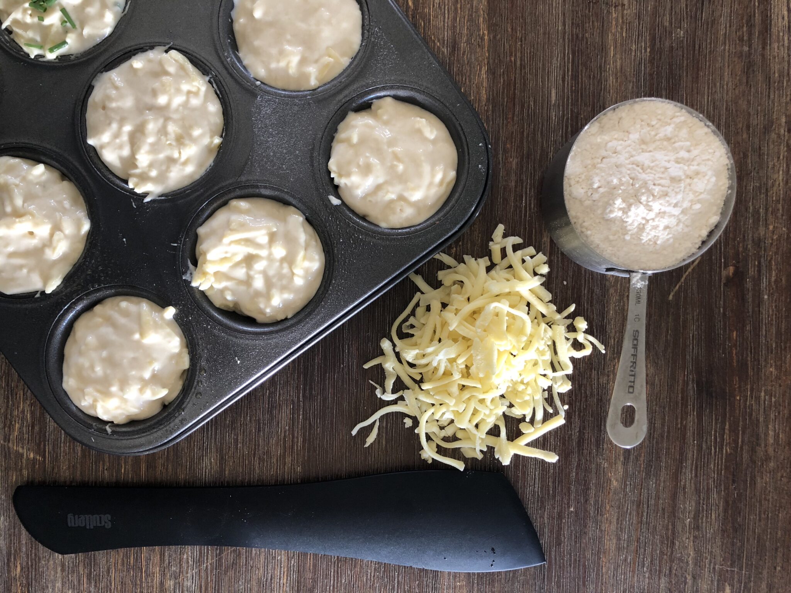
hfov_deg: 63.4
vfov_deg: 49.7
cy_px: 296
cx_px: 396
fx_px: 640
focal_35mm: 28
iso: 40
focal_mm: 3.99
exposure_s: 1/24
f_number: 1.8
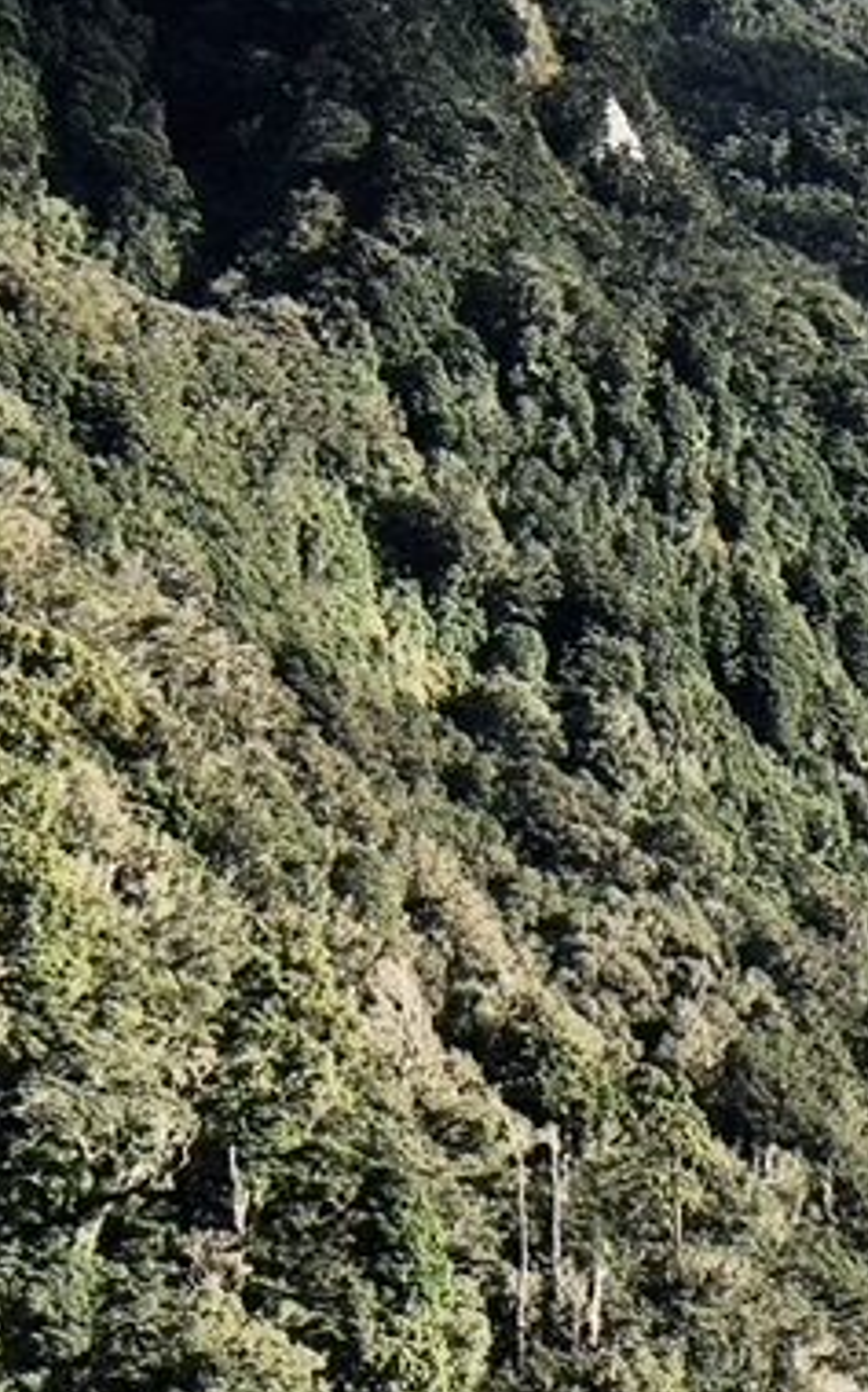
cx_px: 908
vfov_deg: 25.1
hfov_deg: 15.9
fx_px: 3033
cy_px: 161
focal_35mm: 80
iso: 20
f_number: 1.8
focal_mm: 3.99
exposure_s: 1/716
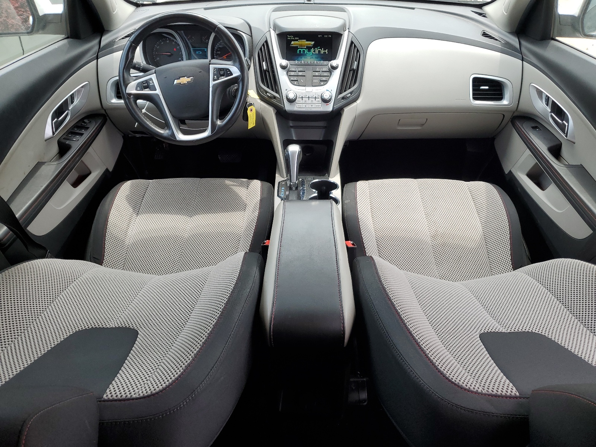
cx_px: 298
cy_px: 224
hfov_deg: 67.3
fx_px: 448
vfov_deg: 53.1
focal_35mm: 26
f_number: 1.5
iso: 50
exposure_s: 1/435
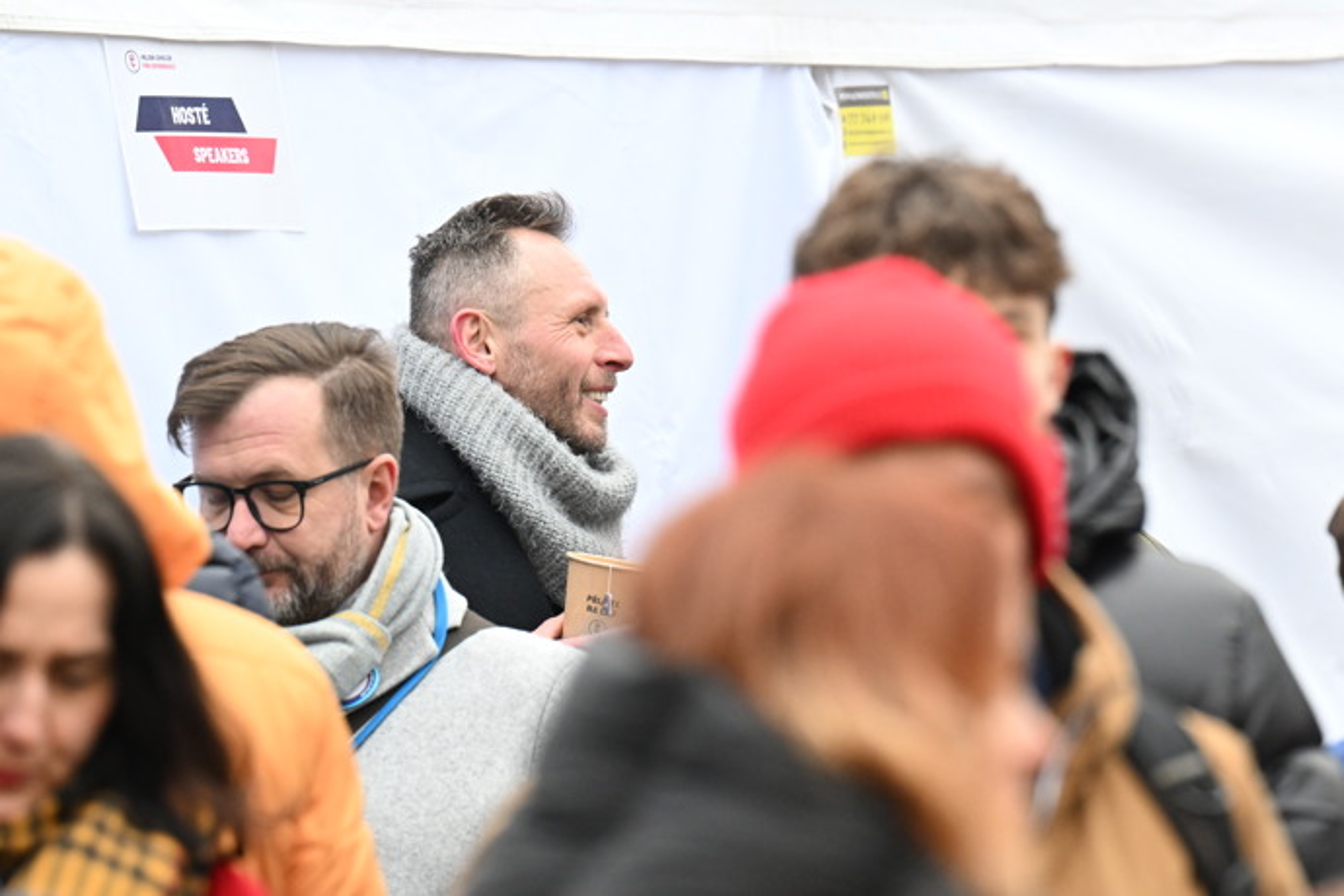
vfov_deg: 4.6
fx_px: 11199
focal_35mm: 300
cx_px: 672
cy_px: 448
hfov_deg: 6.9
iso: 2500
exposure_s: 1/320
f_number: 4.5
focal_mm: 200
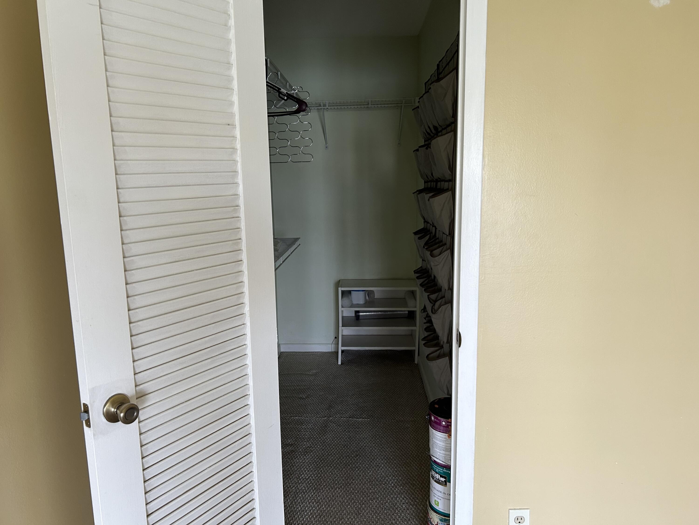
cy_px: 262
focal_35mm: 26
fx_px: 525
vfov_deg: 53.1
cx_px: 350
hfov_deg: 67.3
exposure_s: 1/106
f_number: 1.5
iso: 125
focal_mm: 5.7
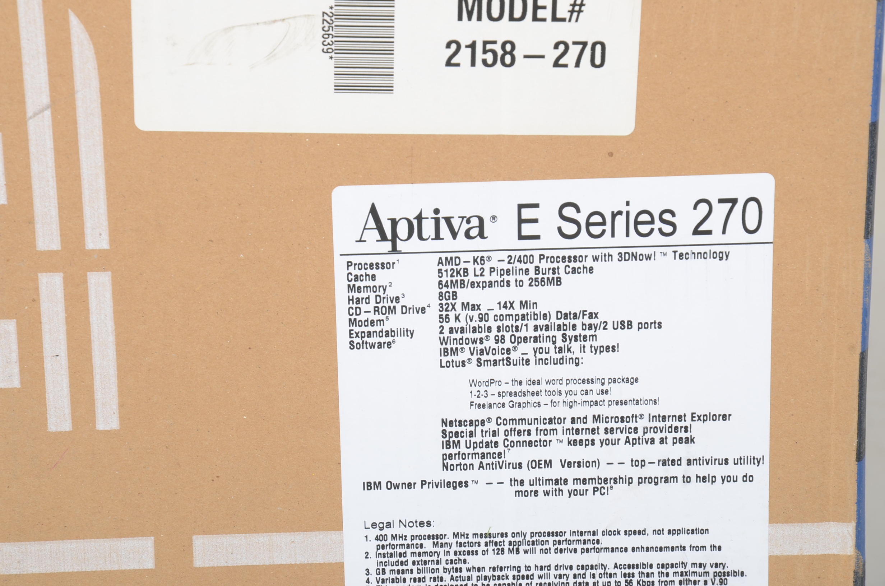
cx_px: 442
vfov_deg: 8.7
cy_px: 293
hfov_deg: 13.1
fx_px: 3864
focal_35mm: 158
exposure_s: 1/160
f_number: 11
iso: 100
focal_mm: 105
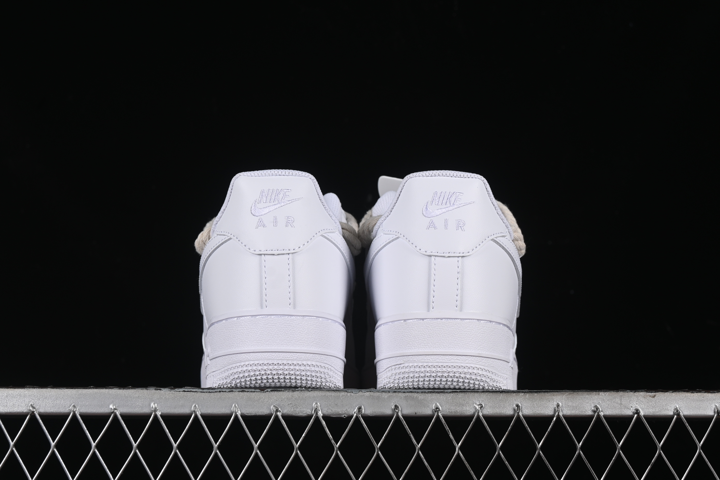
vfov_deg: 18.2
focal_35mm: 75
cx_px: 360
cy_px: 240
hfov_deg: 27.0
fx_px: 1500
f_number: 9
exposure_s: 1/80
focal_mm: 50
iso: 160
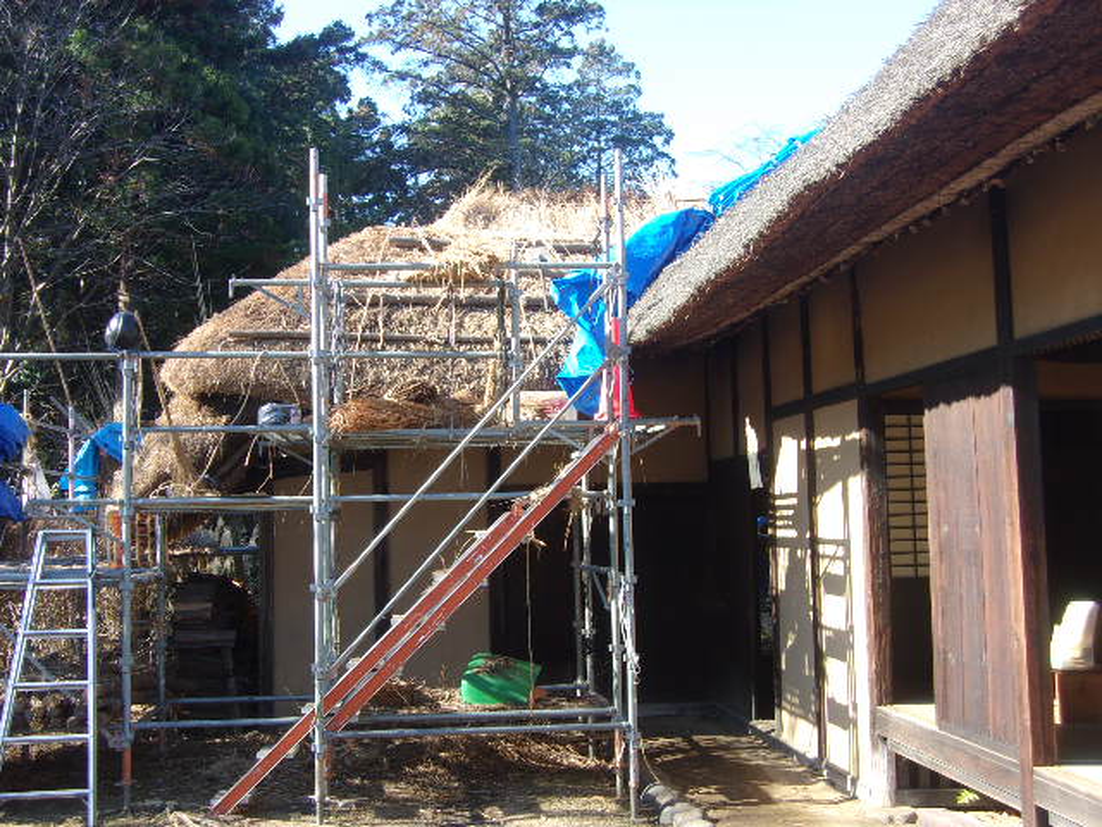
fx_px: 1337
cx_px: 551
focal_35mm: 42
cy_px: 414
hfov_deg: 44.8
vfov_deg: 34.3
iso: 80
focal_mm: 7.6
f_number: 3.7
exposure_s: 1/120
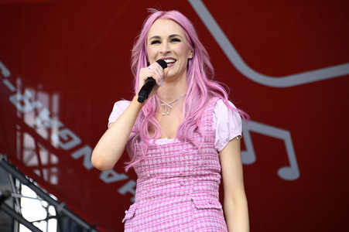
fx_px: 1841
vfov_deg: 7.2
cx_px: 174
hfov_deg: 10.8
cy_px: 116
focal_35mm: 190
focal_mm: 190
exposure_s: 1/250
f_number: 5.6
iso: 250
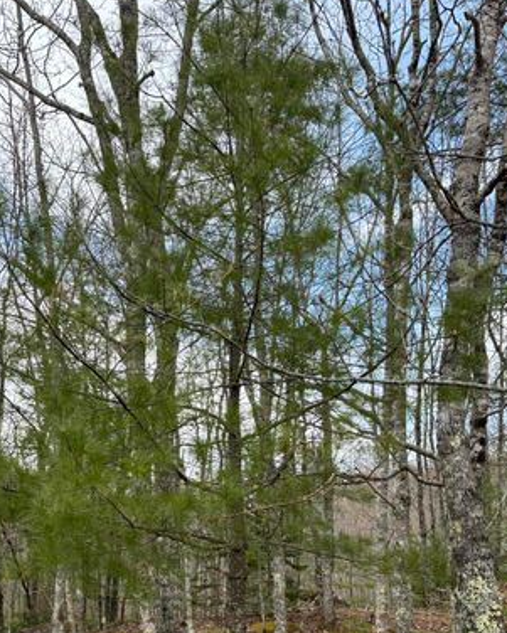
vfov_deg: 39.4
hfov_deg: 33.0
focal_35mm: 45
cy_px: 511
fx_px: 844
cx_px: 143
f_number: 1.6
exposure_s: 1/935
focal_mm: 5.96
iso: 50
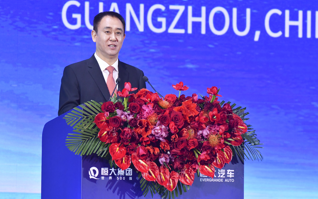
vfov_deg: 5.1
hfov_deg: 8.1
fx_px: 2253
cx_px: 159
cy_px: 94
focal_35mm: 260
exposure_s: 1/320
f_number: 5
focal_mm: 170
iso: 1250
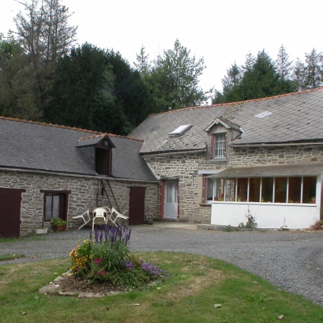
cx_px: 128
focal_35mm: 56
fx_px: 591
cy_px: 197
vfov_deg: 30.5
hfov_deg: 30.5
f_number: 6.7
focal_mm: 7.85
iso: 100
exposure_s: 1/240
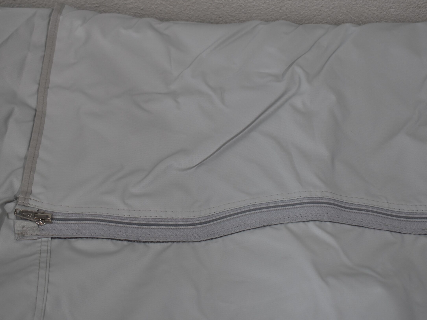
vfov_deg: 21.6
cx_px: 211
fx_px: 839
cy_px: 156
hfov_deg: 28.6
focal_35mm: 68
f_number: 5.6
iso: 220
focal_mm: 40
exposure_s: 1/125
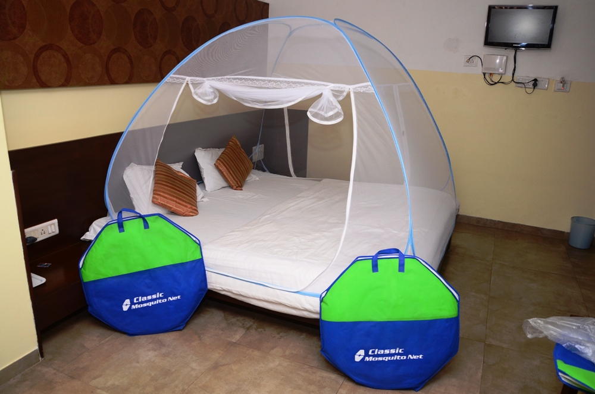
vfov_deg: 47.7
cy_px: 197
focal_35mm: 27
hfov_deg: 67.5
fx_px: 445
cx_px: 298
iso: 500
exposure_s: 1/100
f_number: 5
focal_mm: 18
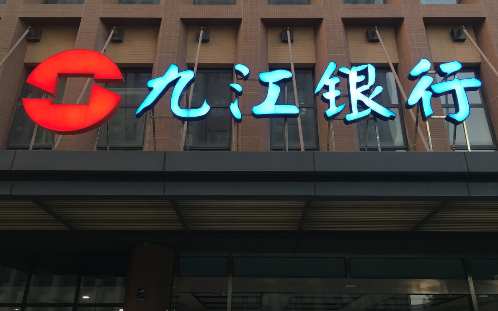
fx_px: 421
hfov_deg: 61.2
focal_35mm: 31
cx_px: 249
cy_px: 160
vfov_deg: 40.6
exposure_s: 1/50
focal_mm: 4.15
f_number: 2.2
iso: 32
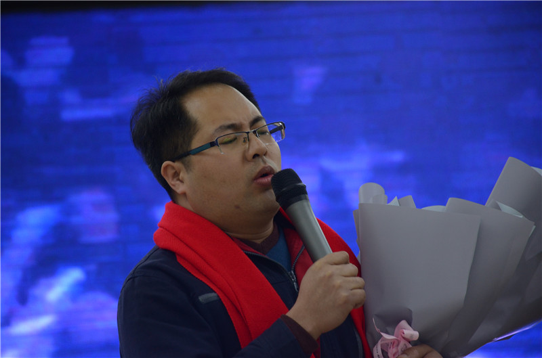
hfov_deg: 9.8
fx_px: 3154
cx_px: 271
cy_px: 179
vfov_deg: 6.5
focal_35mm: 210
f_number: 5.6
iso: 800
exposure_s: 1/100
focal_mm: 140
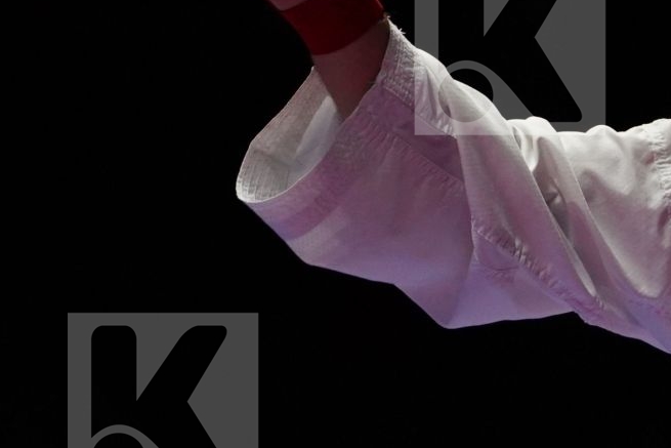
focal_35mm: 802
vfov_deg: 1.7
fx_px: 14951
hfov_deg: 2.6
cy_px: 42
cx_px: 857
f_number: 2.8
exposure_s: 1/1000
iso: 3200
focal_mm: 195
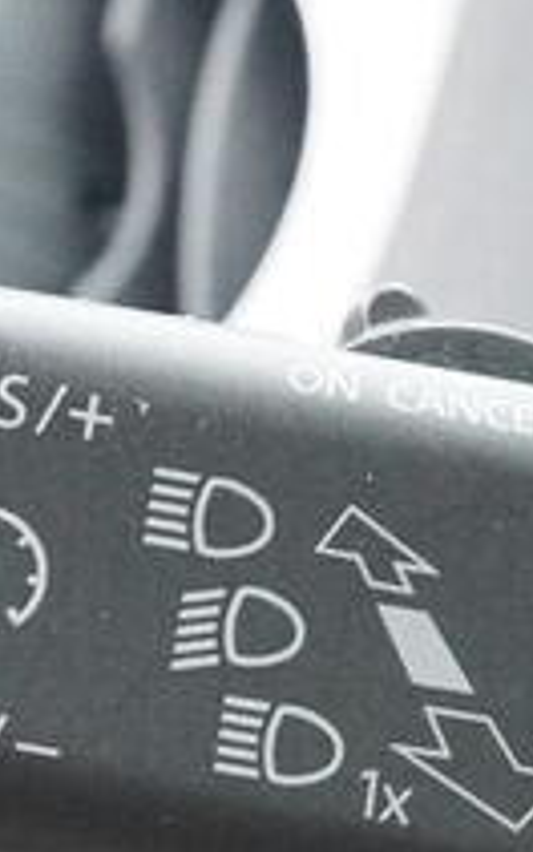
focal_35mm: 178
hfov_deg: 7.3
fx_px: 4134
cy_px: 975
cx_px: 638
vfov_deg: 11.6
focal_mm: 24
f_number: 6.3
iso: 6400
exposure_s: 1/160
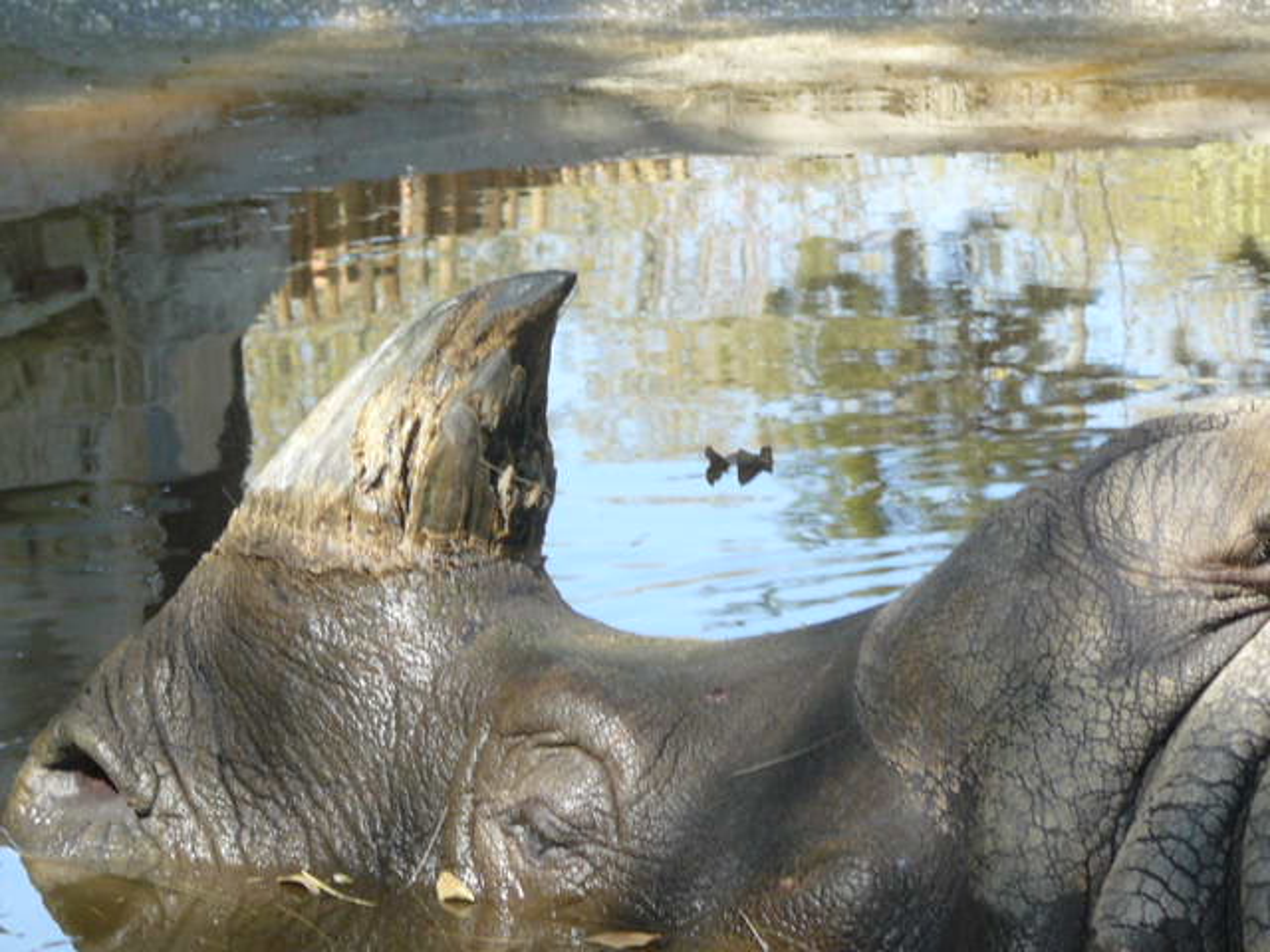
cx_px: 635
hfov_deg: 10.6
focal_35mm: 186
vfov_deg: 8.0
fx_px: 6824
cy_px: 476
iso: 100
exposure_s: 1/125
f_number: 4
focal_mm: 20.7
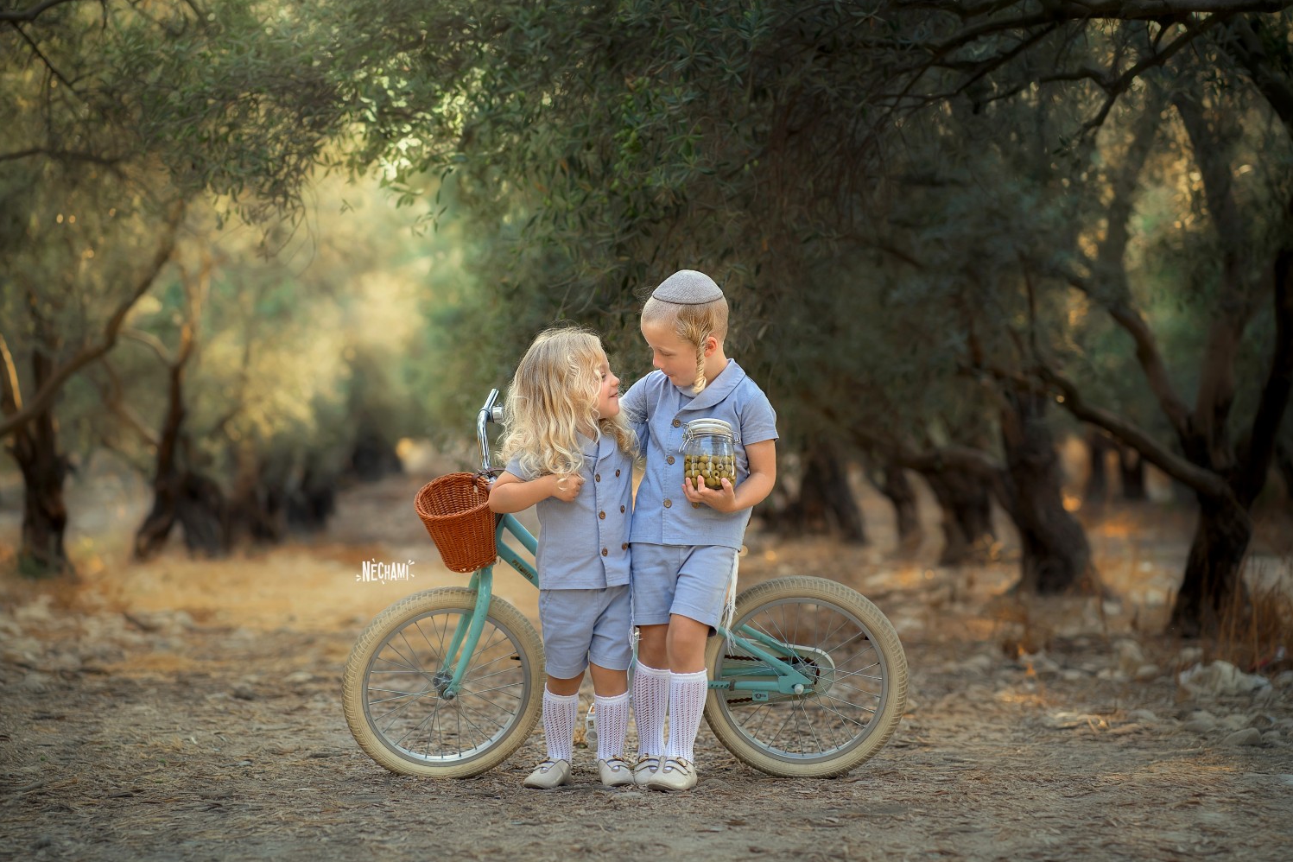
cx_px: 616
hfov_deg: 22.1
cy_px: 437
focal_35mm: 92
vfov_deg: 14.9
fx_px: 3304
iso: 250
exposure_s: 1/160
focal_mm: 85
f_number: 2.8
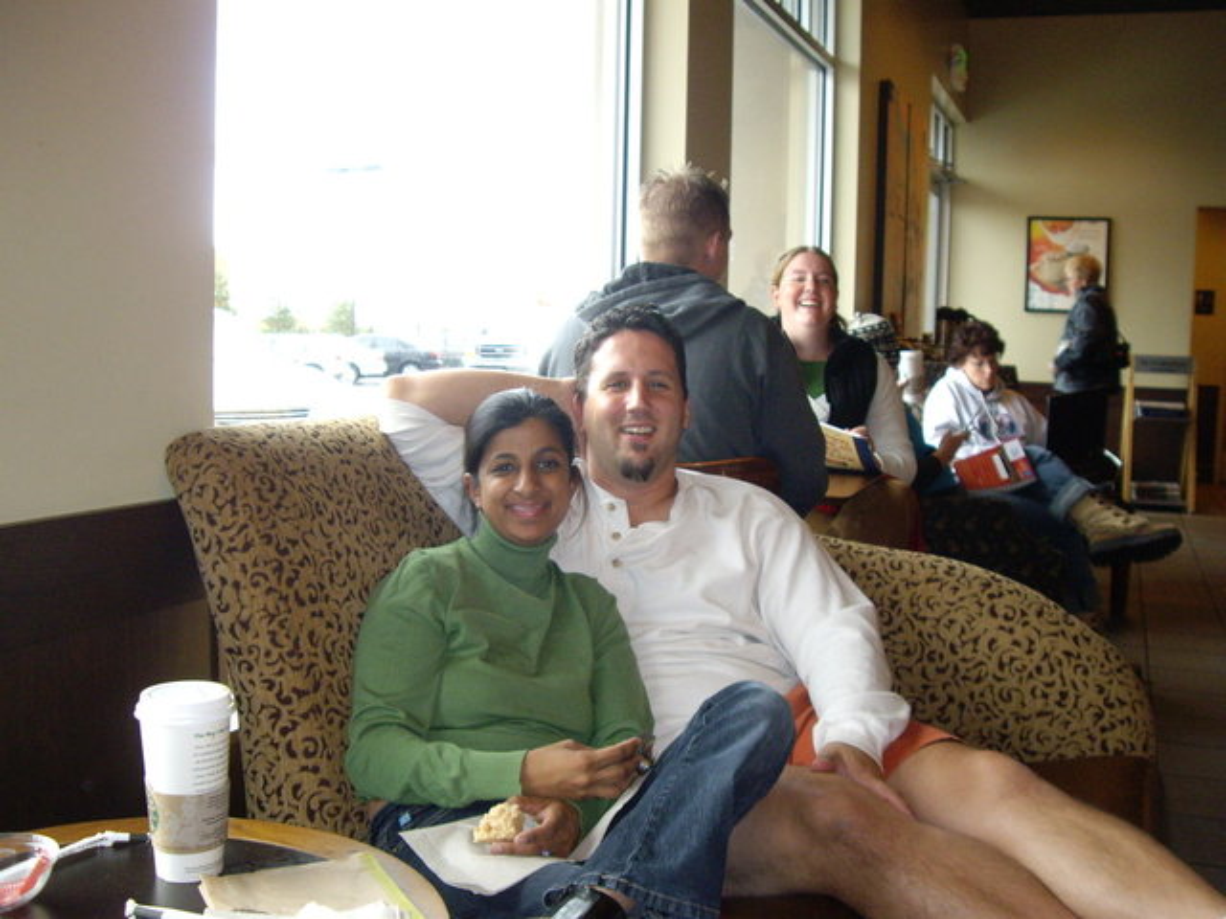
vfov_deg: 37.7
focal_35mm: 38
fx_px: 1346
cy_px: 460
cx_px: 613
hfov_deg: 49.0
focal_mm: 6.2
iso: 200
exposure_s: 1/50
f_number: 2.7
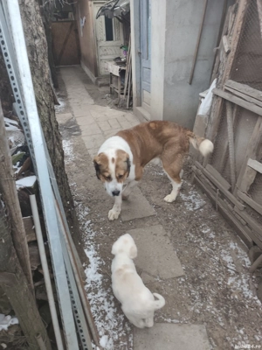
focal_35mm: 23
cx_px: 131
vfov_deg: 73.9
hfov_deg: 58.9
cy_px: 175
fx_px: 232
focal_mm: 6.19
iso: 250
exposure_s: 1/68.4
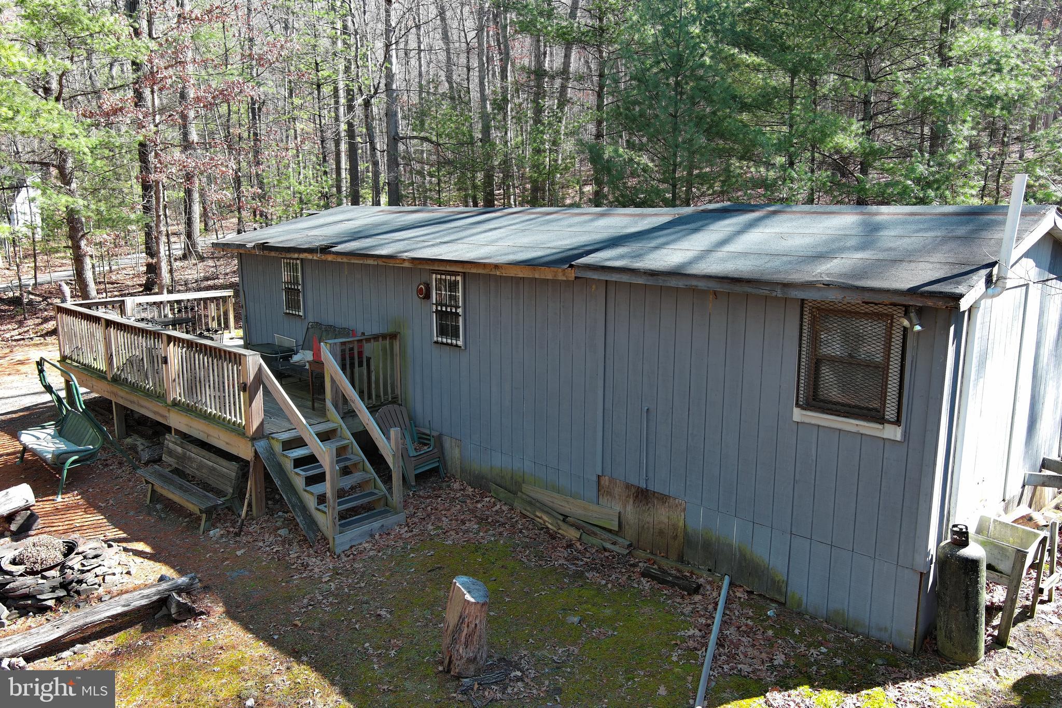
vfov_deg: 45.0
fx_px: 855
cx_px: 531
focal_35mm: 29
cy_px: 354
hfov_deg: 63.7
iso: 100
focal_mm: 10.57
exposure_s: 1/142
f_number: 2.8
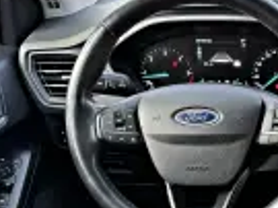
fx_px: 514
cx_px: 259
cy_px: 165
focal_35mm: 64
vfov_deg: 22.6
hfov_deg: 28.9
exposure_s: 1/90
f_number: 1.78
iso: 200
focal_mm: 6.76
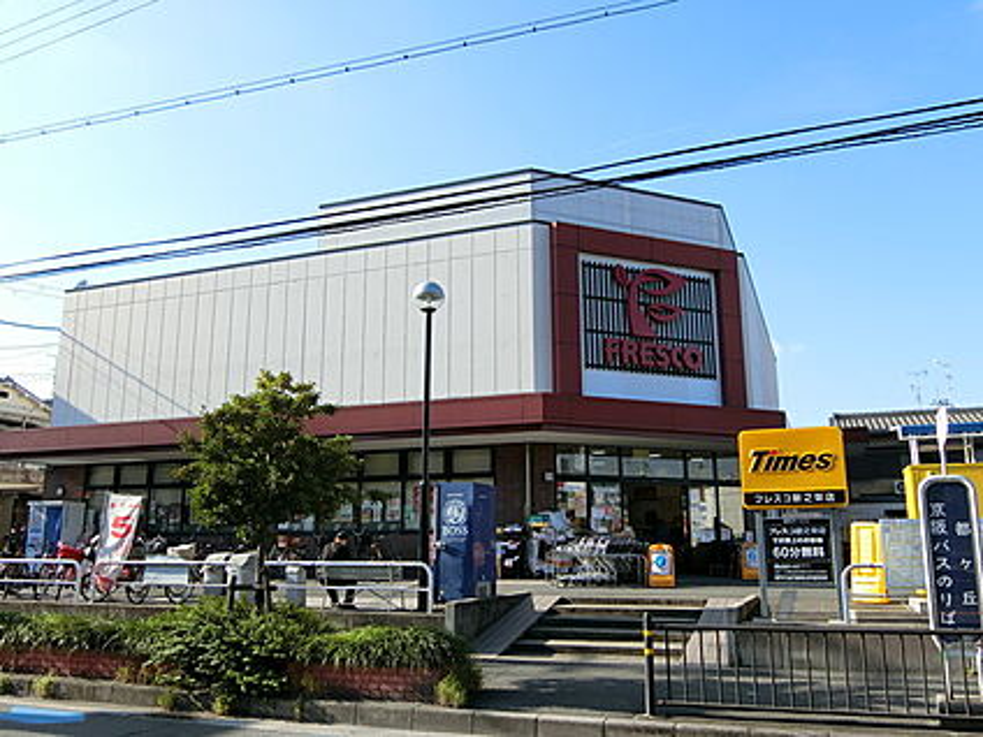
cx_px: 492
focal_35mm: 30
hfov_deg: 60.0
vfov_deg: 46.8
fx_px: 852
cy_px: 368
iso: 80
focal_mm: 6.4
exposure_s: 1/640
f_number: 3.3
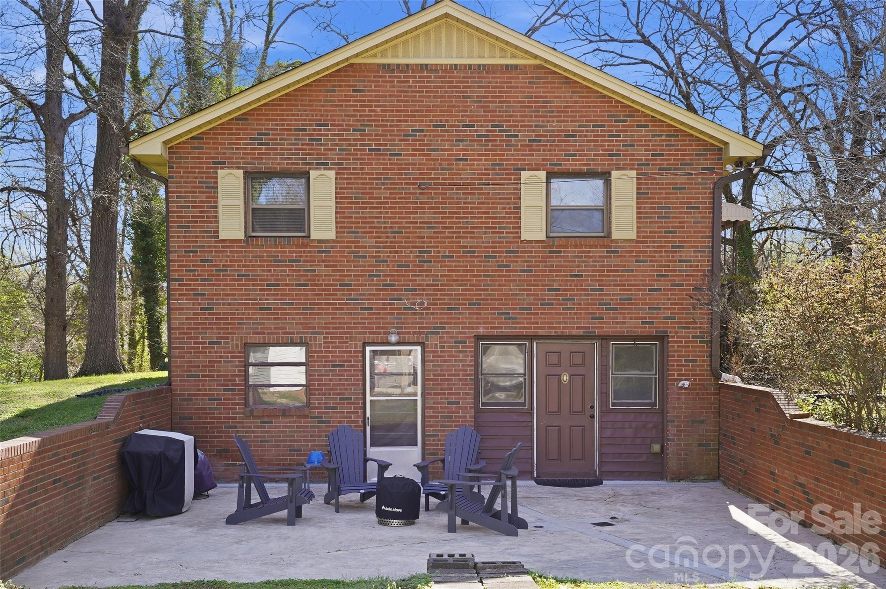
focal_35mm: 41
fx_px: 1008
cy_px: 294
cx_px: 443
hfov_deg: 47.4
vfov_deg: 32.6
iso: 100
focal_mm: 41
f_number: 5.6
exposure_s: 1/80
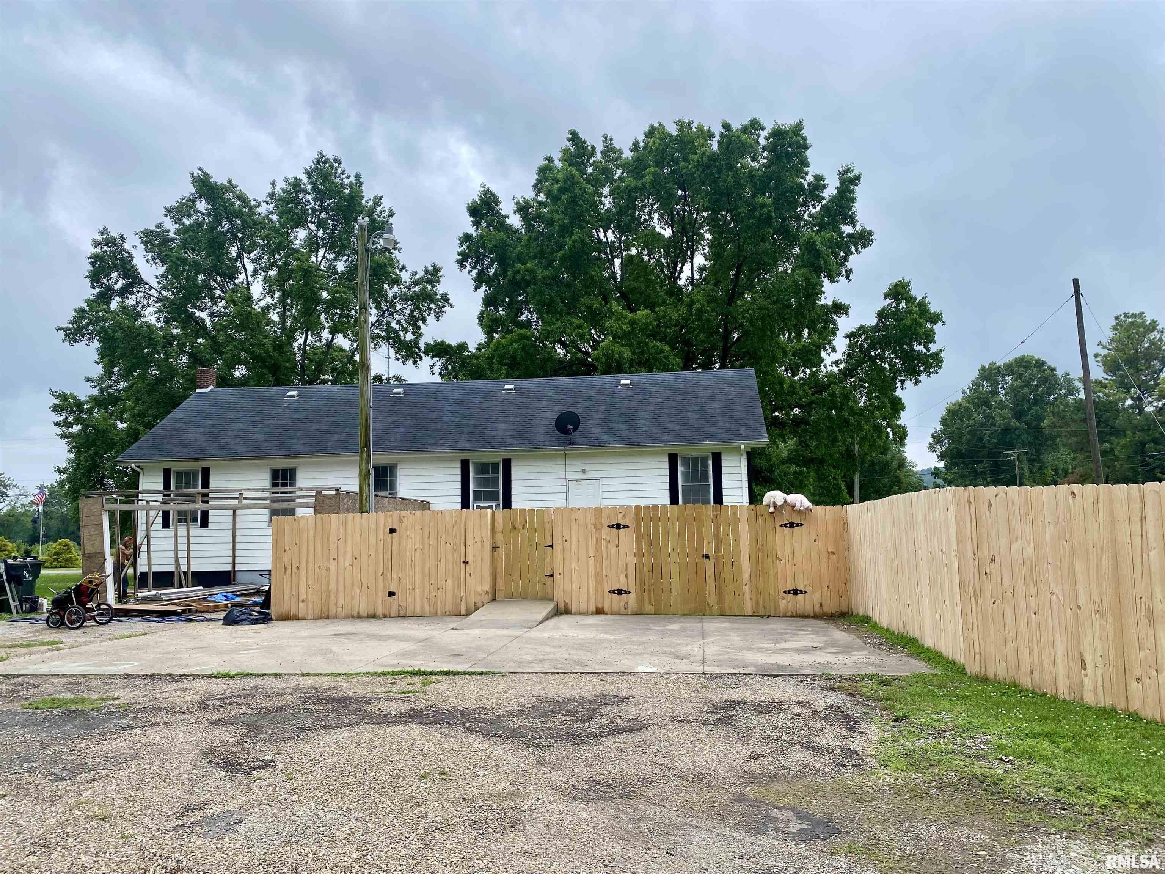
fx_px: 875
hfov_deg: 67.3
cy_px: 437
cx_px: 582
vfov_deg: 53.1
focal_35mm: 26
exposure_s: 1/1565
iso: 32
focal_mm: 4.25
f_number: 1.8
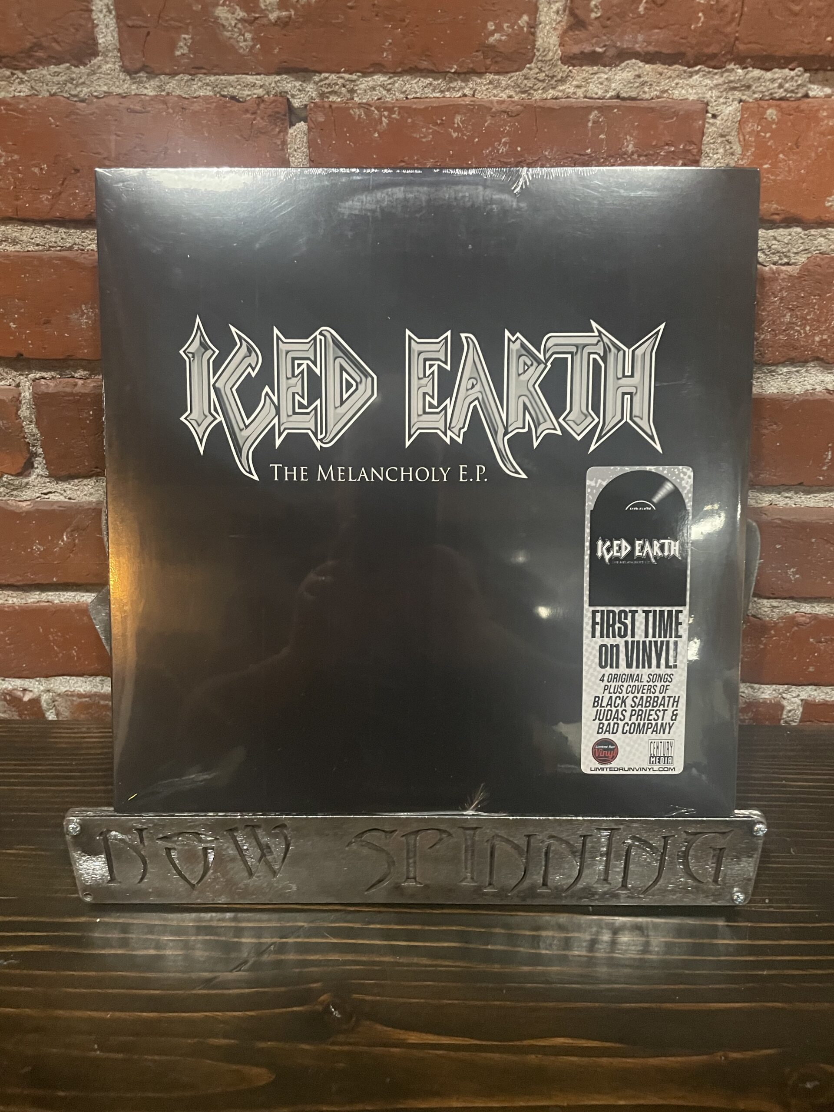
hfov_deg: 53.1
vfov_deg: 67.3
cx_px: 417
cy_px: 556
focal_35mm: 26
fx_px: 835
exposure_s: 1/30
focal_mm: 4.2
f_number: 1.6
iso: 800
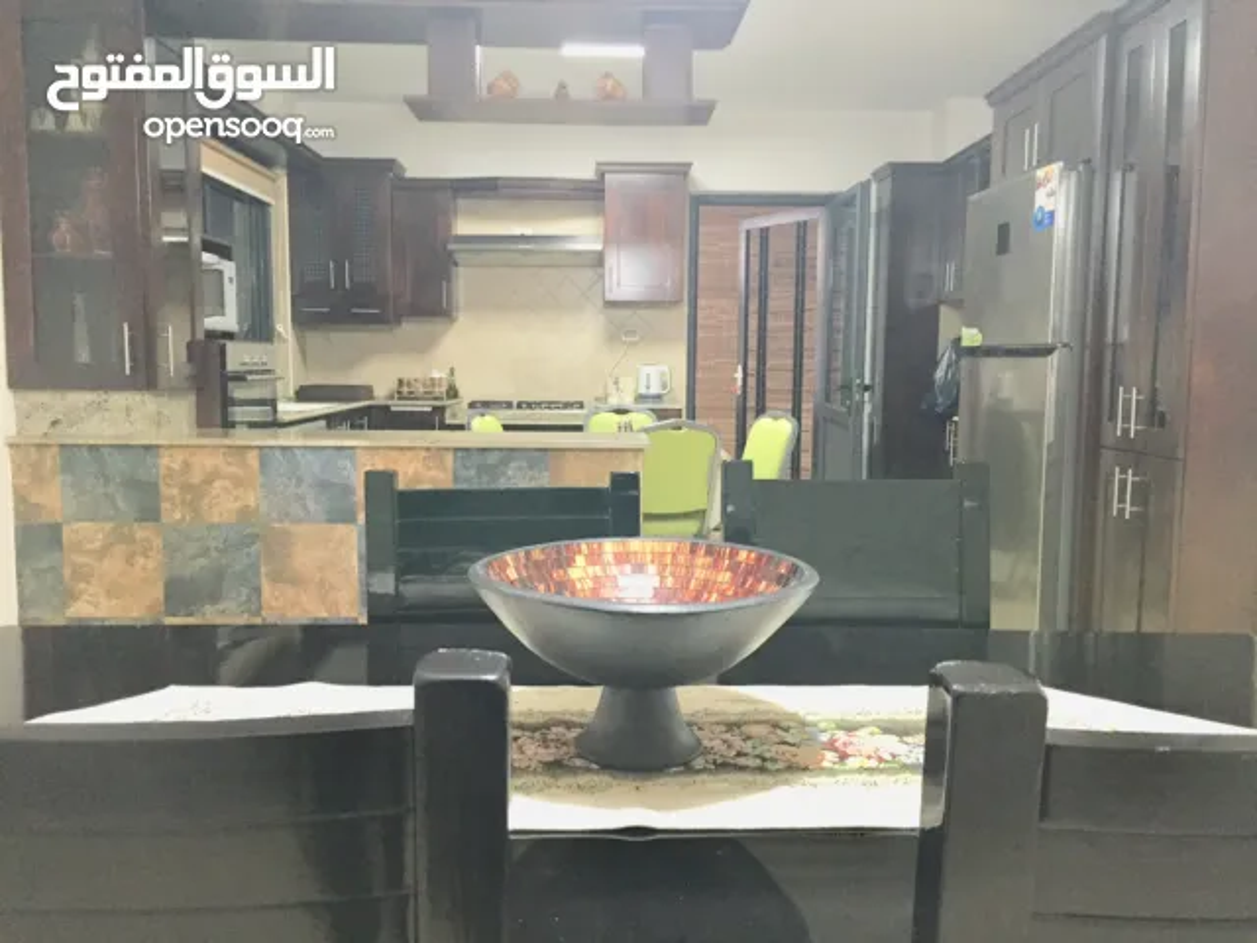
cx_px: 628
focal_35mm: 29
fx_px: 1053
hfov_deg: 61.7
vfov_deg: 48.2
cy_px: 472
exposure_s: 1/33
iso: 250
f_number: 2.2
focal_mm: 4.15
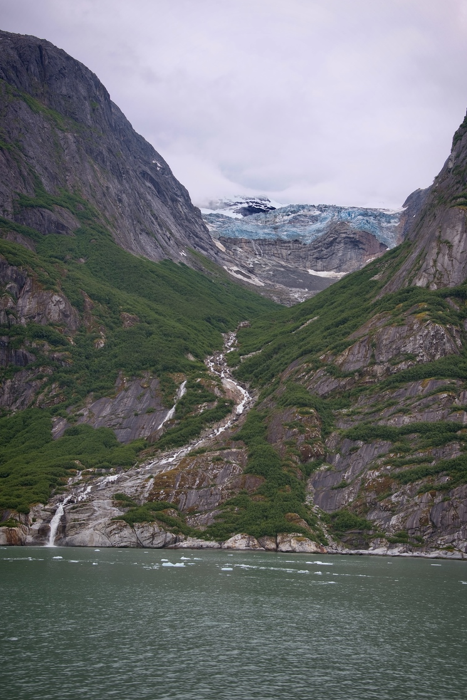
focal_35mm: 55
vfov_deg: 36.2
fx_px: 1070
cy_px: 318
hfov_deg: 24.6
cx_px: 256
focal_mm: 48
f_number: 6.3
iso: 100
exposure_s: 1/100
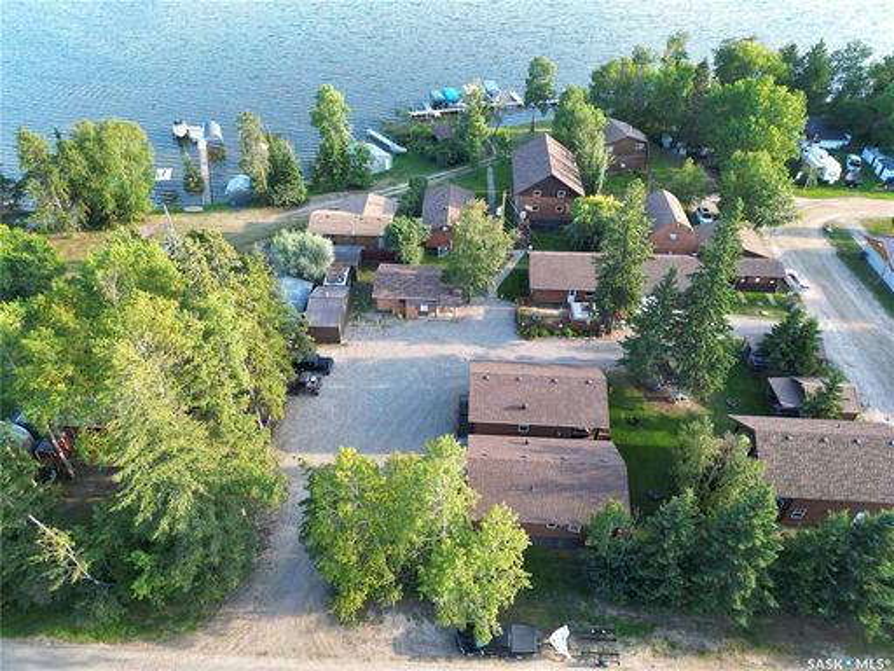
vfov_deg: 56.8
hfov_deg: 71.6
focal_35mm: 24
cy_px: 336
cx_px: 447
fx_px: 620
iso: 100
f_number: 1.7
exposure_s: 1/200
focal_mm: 6.72
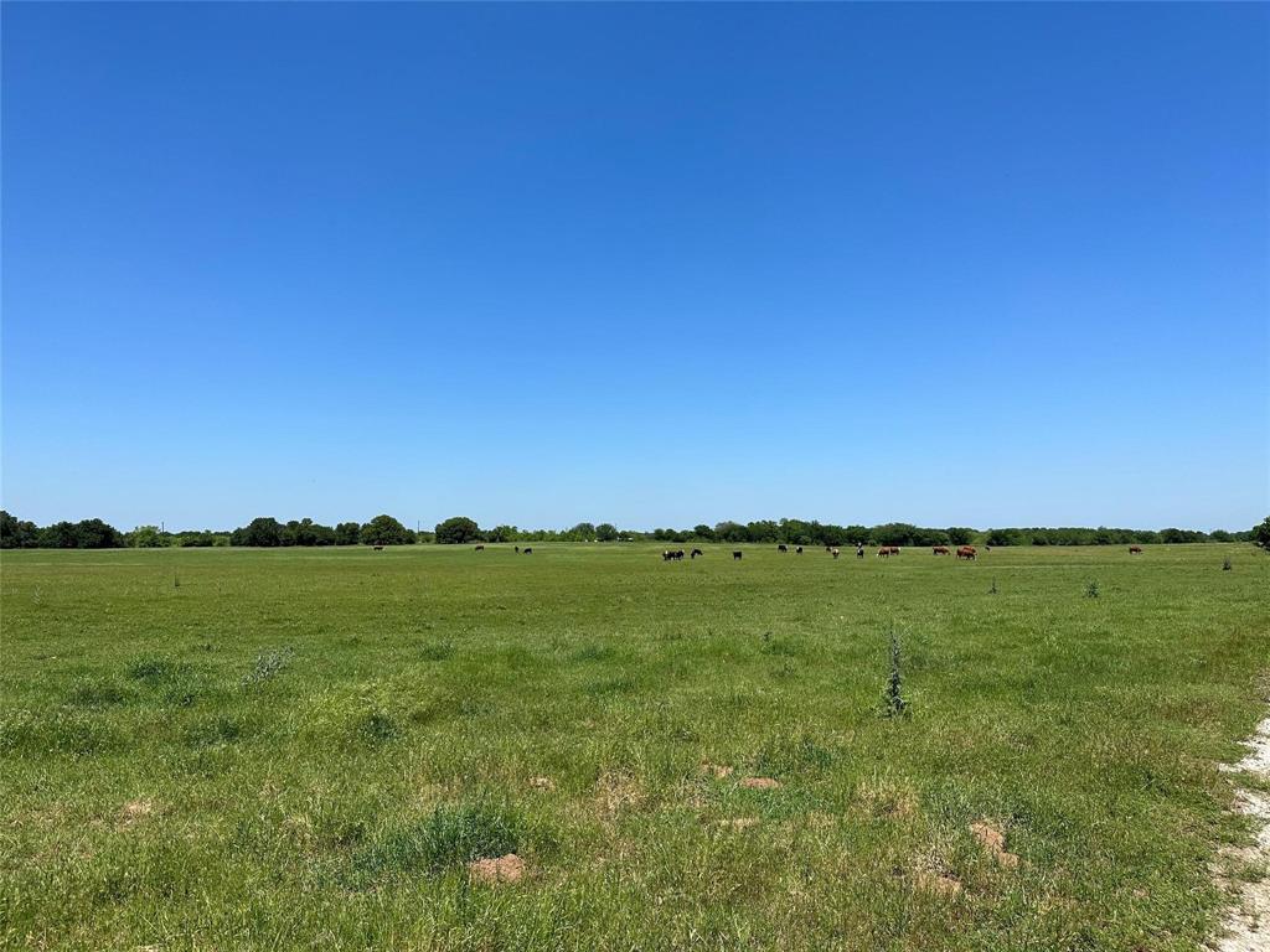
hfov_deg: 71.6
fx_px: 881
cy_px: 476
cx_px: 635
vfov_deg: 56.8
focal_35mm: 24
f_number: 1.78
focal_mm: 6.86
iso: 80
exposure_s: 1/5848
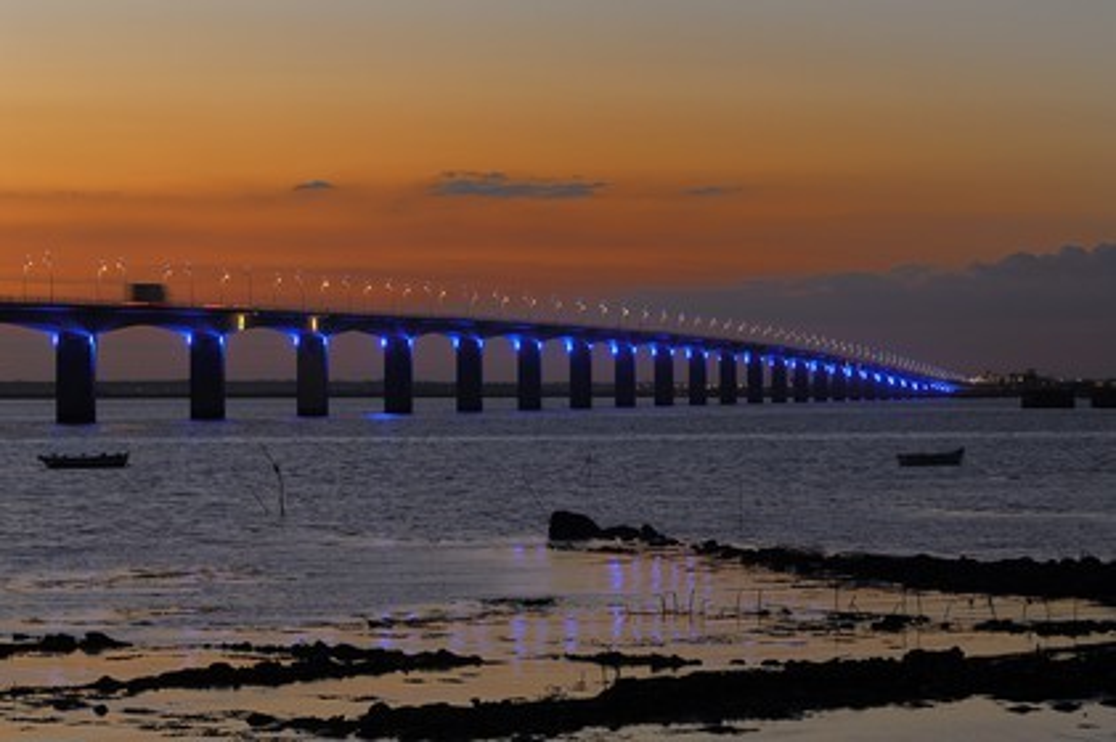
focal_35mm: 123
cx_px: 558
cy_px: 371
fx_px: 3810
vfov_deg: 11.1
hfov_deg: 16.7
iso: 100
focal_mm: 82
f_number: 4.5
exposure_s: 1/2.5
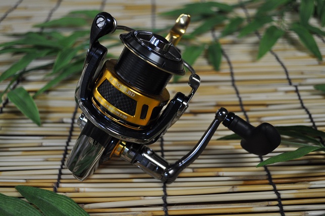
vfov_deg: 31.8
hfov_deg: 46.4
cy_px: 108
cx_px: 162
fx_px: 379
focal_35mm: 42
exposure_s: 1/60
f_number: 4.5
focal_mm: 28
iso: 720
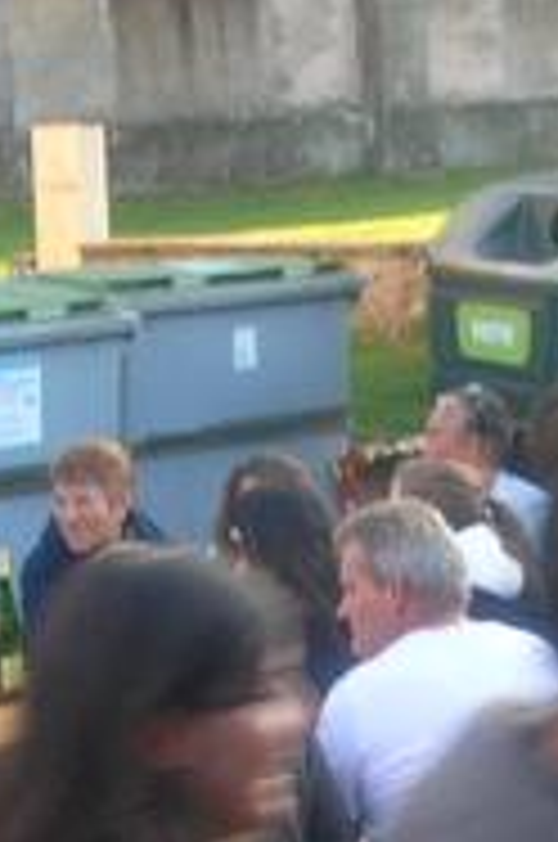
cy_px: 707
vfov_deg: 15.4
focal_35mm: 132
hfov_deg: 10.3
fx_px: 3080
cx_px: 446
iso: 50
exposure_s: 1/42.2
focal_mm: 6.2
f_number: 2.9
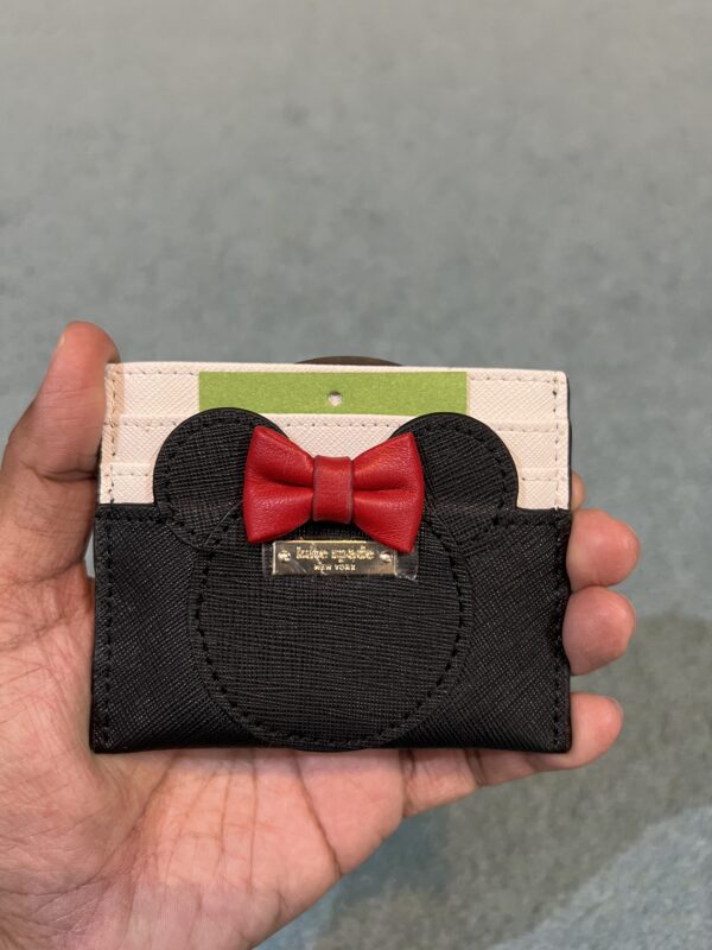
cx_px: 356
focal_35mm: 26
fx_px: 713
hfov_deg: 53.1
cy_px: 475
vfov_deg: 67.3
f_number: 1.5
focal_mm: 5.7
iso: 250
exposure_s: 1/50
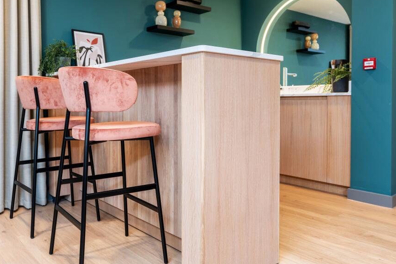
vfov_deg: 42.2
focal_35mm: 31
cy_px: 114
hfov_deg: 60.2
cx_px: 182
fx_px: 341
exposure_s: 1/60
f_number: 4.5
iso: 400
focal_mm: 26
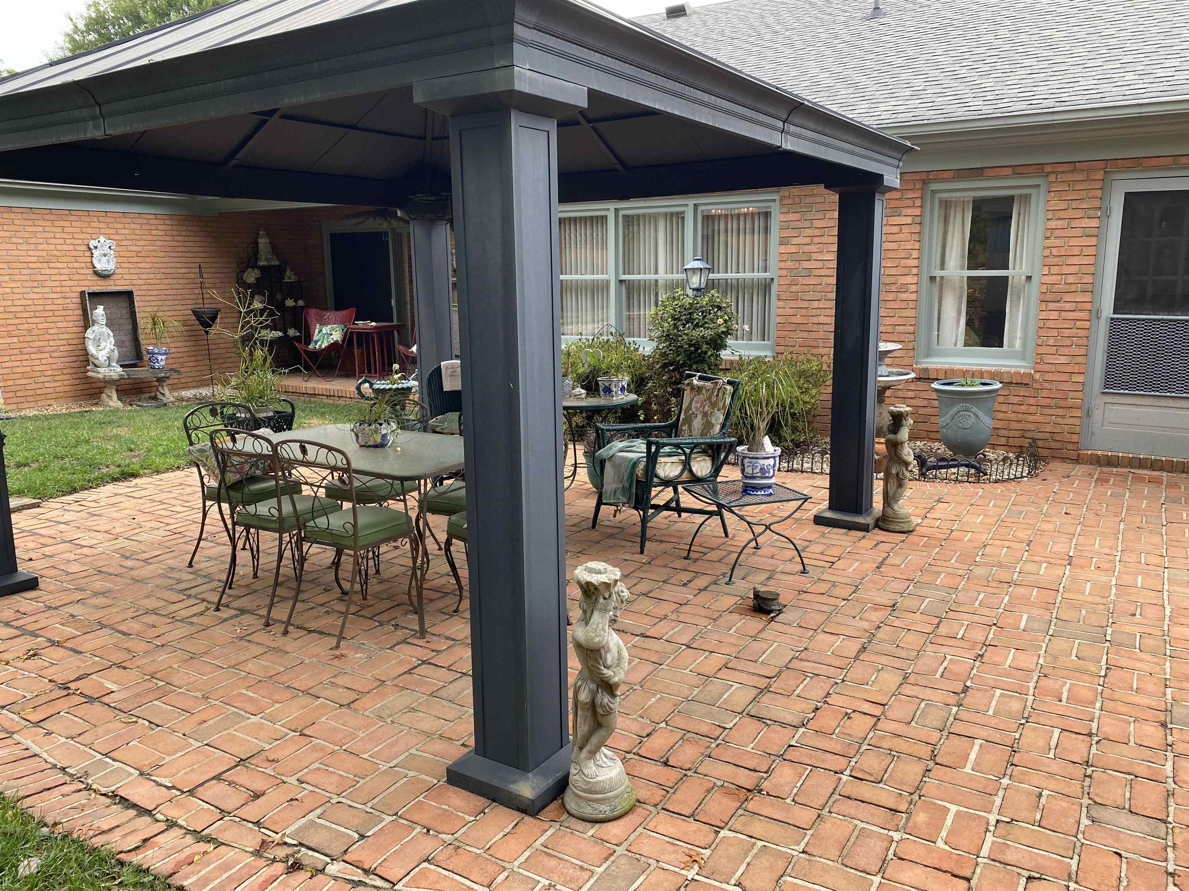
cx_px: 594
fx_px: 893
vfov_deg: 53.1
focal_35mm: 26
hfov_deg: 67.3
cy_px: 446
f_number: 1.8
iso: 80
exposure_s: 1/121
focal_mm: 4.25
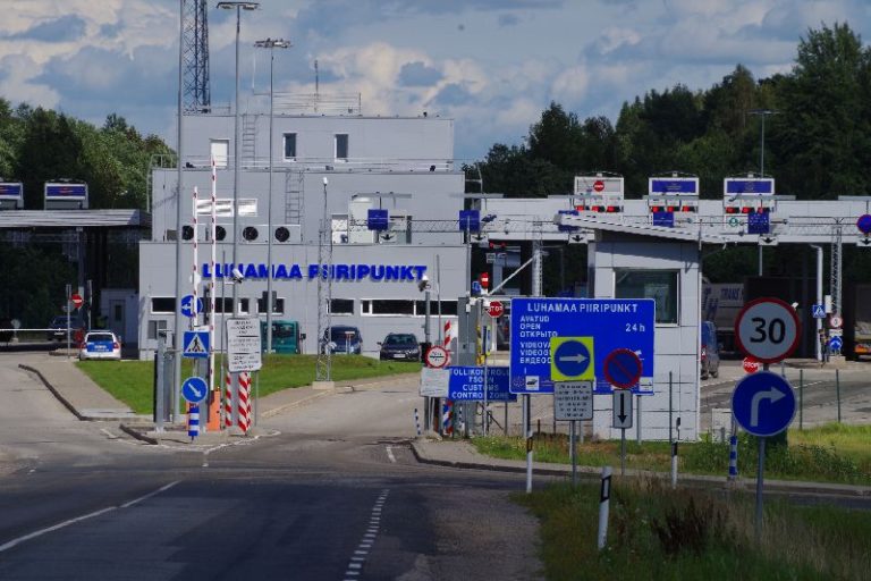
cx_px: 436
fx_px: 7258
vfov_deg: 4.6
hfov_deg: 6.9
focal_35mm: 300
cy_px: 290
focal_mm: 200
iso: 200
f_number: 14
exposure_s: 1/400
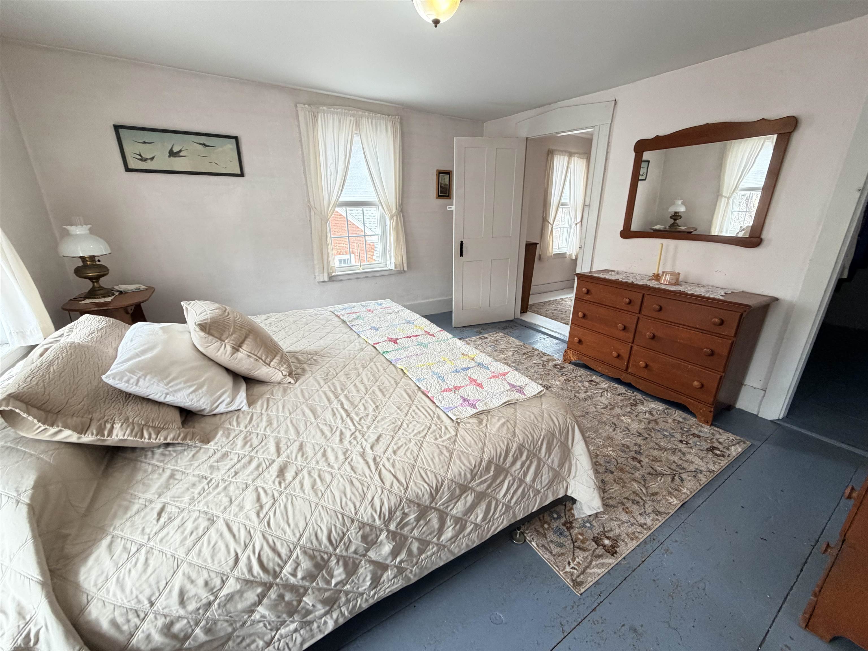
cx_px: 434
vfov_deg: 85.7
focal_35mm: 14
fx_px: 351
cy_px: 326
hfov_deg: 102.1
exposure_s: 1/60
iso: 250
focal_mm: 2.22
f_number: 2.2
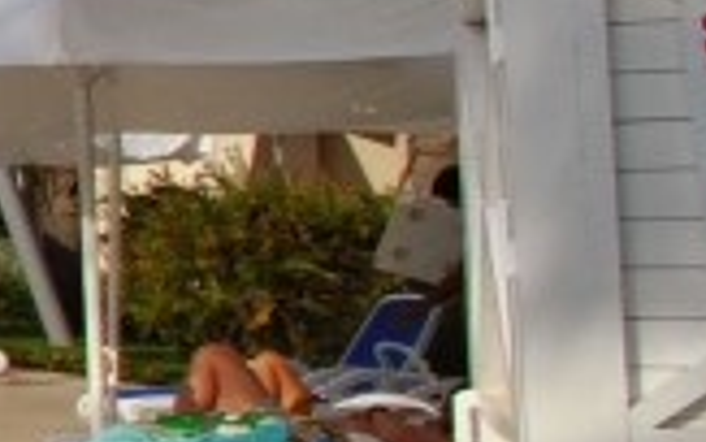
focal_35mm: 108
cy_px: 113
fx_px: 2079
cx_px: -1401
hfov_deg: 11.4
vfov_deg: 12.1
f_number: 9
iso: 100
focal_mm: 10
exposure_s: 1/320
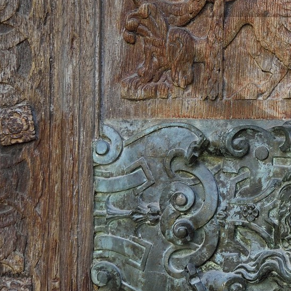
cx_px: 373
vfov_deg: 8.9
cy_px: -80
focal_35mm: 193
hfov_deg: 8.9
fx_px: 1836
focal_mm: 52
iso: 400
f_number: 6.3
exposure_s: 1/80
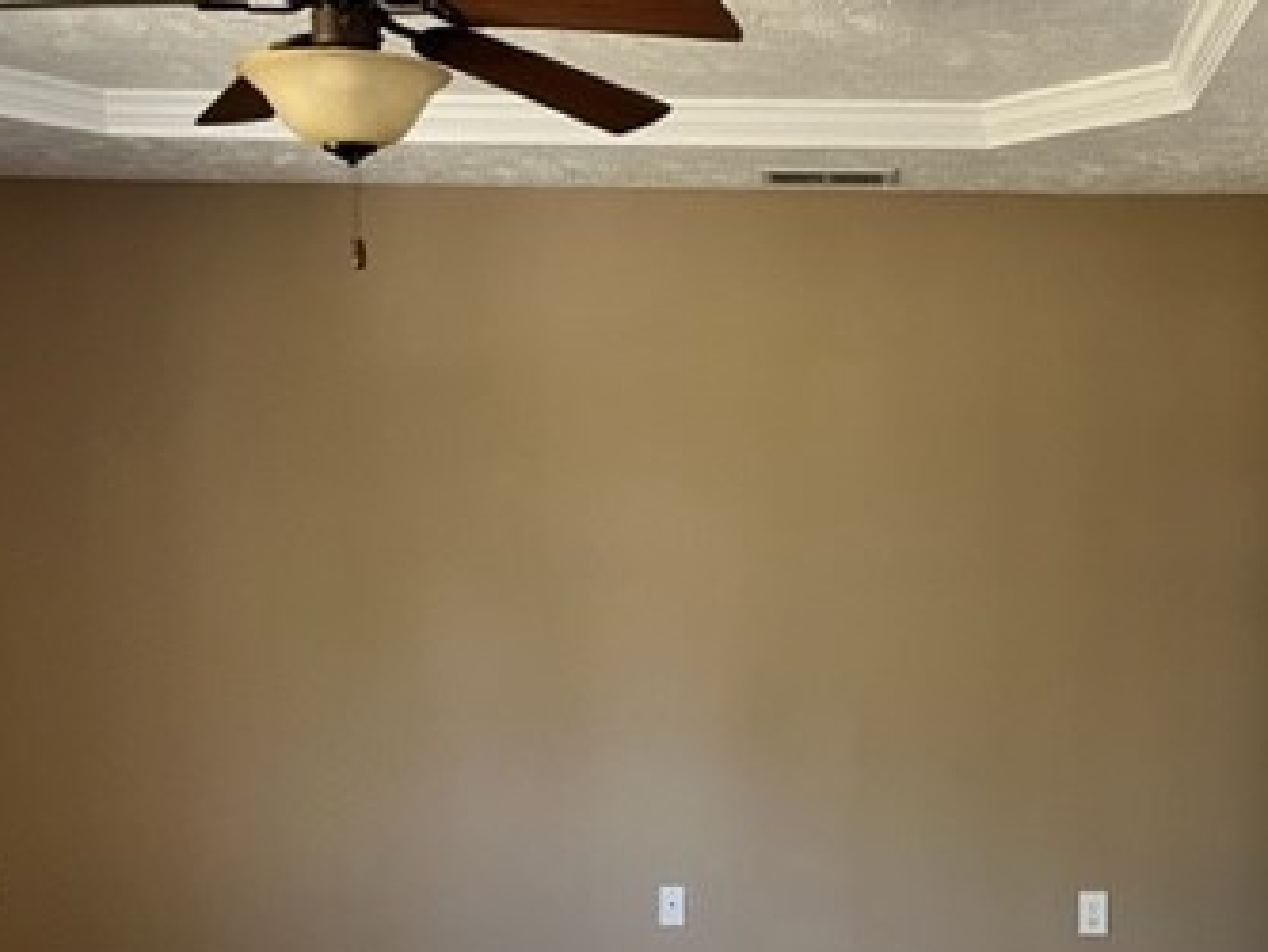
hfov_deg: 37.7
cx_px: 864
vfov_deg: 28.4
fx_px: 1832
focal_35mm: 50
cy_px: 792
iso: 160
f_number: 1.6
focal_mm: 5.1
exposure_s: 1/60
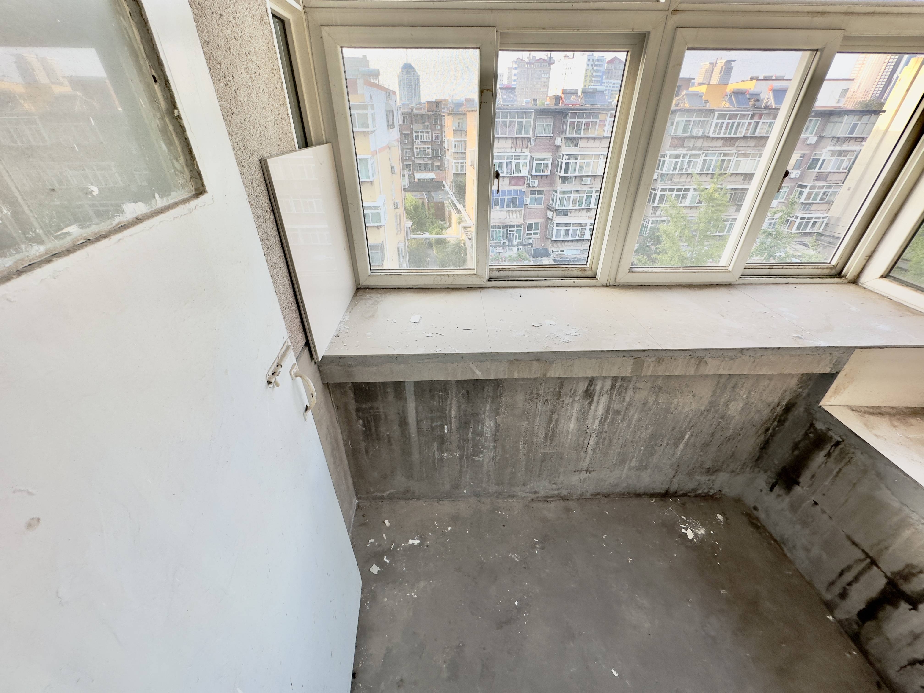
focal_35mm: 14
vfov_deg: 85.7
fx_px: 374
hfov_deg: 102.1
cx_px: 462
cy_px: 346
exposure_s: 1/99
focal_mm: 2.22
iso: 64
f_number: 2.2
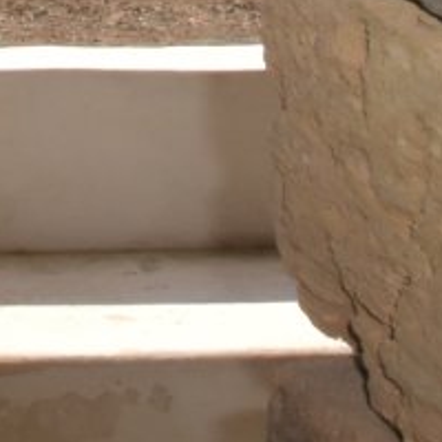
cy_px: -515
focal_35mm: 103
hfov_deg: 13.2
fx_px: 1488
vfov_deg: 13.7
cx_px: -583
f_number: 22
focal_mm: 10
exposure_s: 1/200
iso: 640
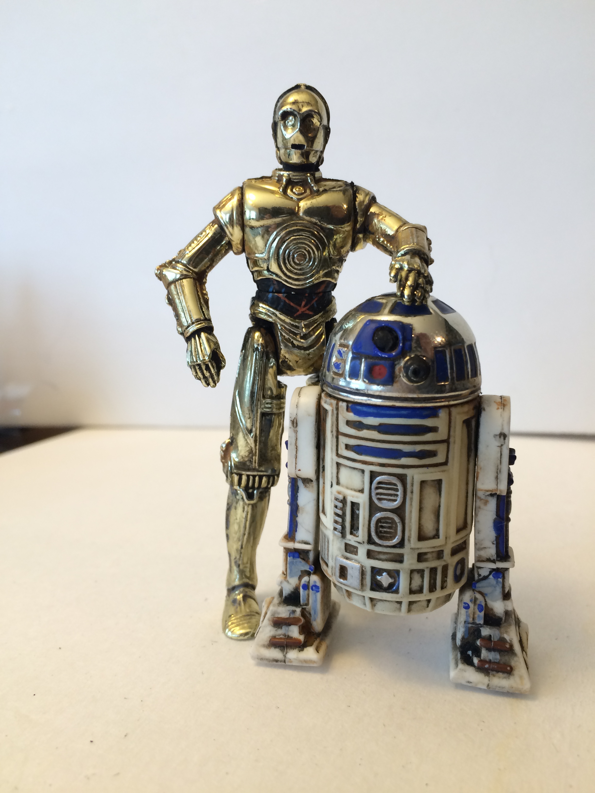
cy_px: 396
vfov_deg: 61.7
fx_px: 665
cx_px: 298
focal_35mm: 29
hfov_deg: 48.2
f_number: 2.2
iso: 50
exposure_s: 1/30
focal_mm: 4.15
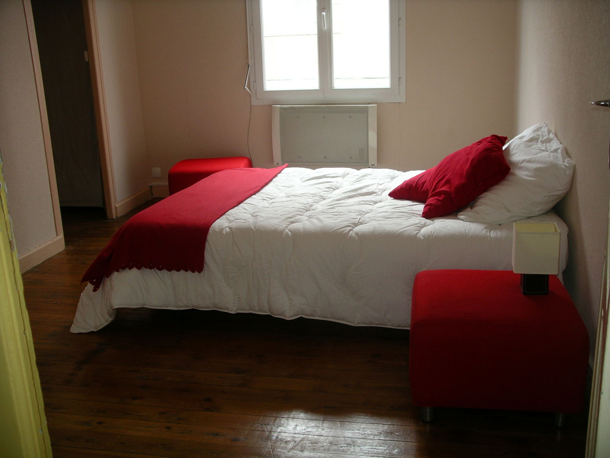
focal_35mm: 37
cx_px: 305
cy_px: 229
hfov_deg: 50.1
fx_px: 652
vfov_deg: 38.7
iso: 100
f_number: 2.8
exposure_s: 1/40
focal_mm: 7.8
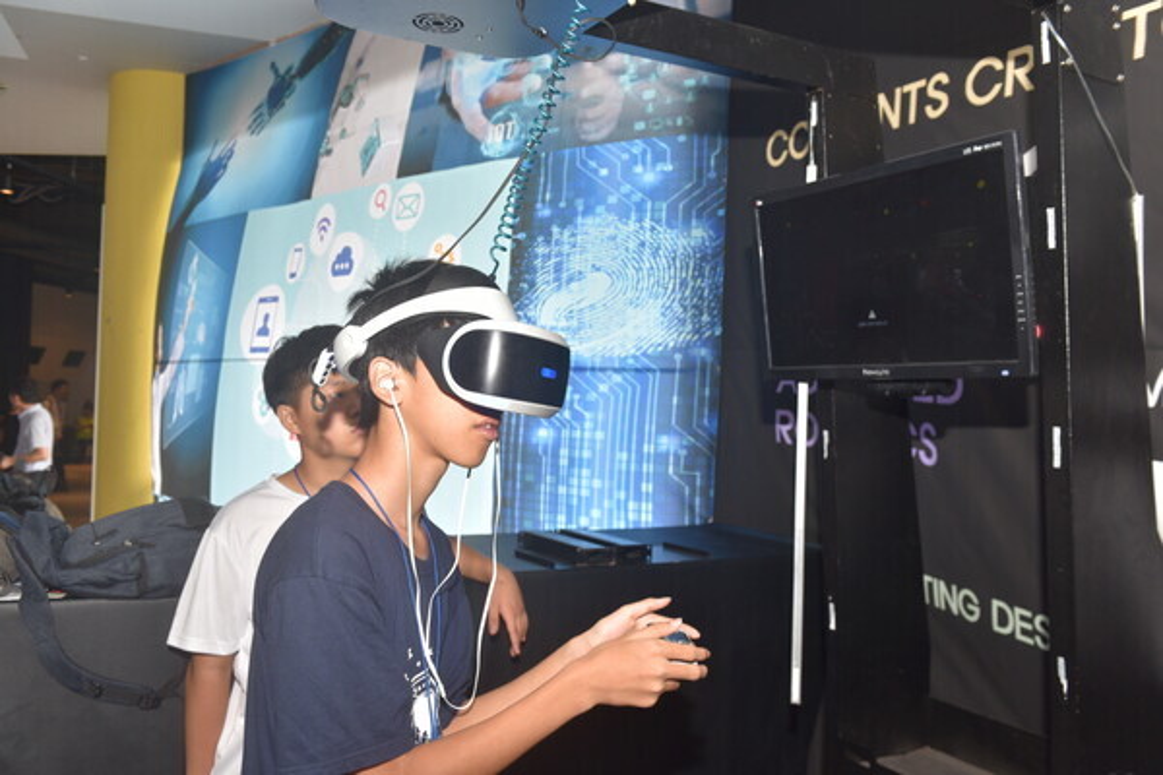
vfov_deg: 41.1
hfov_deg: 58.7
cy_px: 388
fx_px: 1034
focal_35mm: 32
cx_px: 582
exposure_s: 1/80
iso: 320
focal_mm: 32
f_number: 5.6
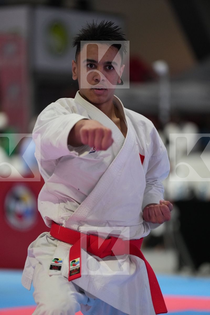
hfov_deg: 6.9
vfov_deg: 10.3
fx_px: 1750
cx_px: 105
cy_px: 158
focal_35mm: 200
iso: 3200
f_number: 2.8
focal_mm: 200
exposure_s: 1/250
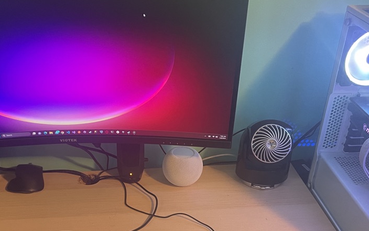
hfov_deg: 42.5
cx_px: 155
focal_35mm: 47
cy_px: 190
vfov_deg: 26.8
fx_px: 473
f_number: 1.6
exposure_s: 1/40
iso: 400
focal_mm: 4.2
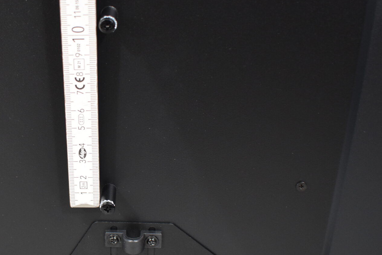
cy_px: 155
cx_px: 82
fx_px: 647
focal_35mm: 61
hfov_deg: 32.1
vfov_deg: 22.2
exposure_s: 1/125
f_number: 3.5
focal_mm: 20
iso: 900
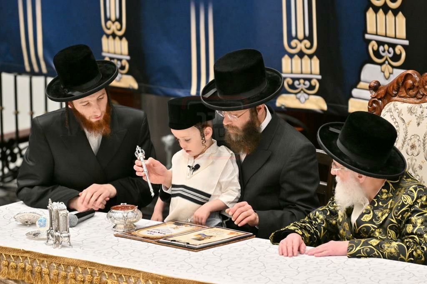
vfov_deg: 4.6
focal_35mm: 300
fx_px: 3557
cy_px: 142
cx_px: 214
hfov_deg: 6.9
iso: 400
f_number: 2.8
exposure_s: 1/500
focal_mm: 200
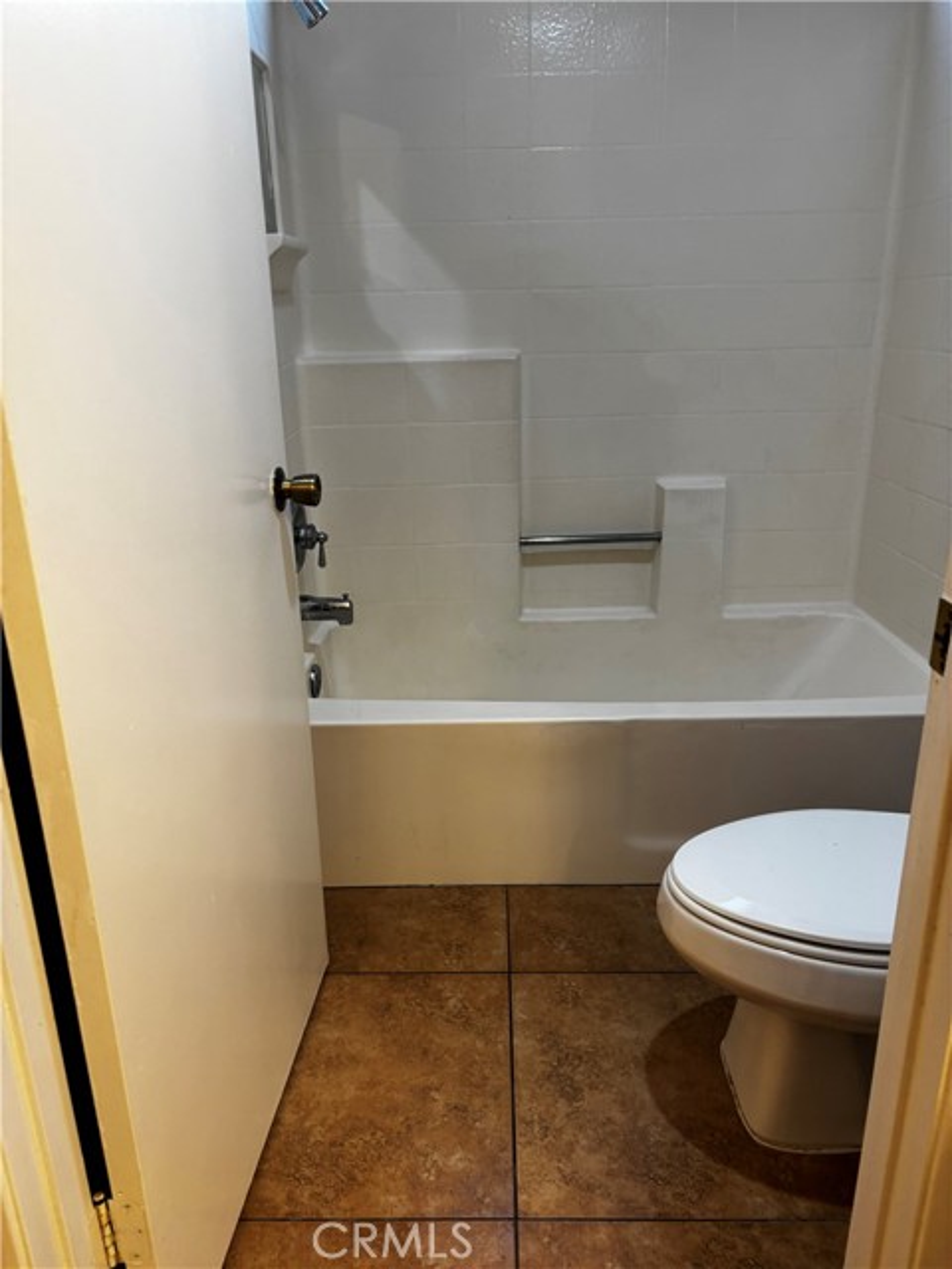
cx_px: 476
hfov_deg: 53.1
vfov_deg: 67.3
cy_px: 634
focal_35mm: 26
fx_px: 953
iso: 100
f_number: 1.6
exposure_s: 1/120
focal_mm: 5.96
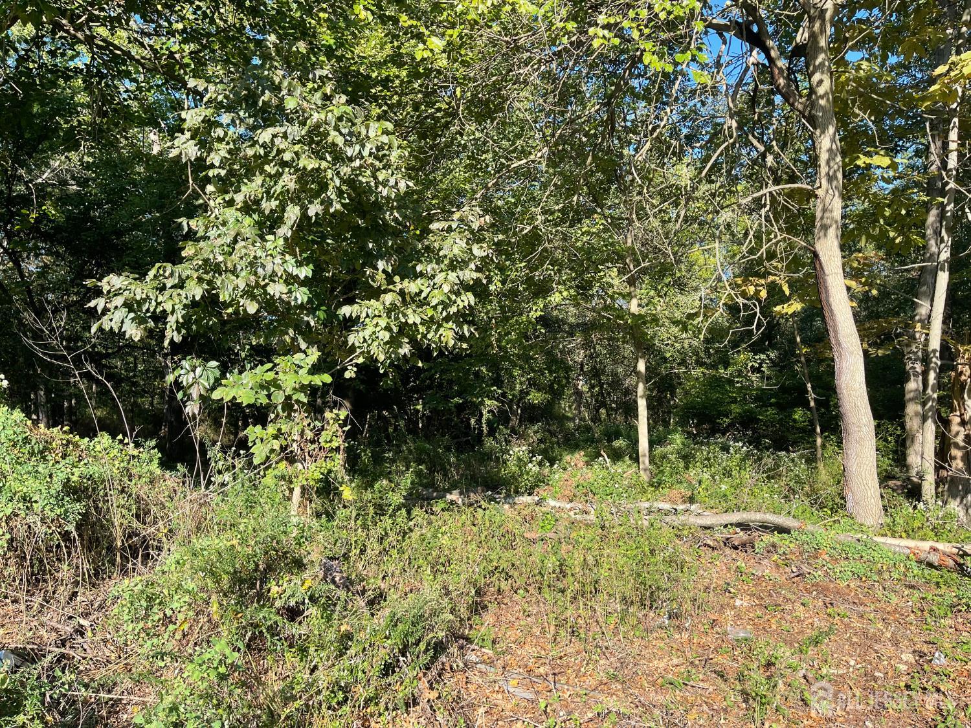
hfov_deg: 69.4
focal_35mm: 25
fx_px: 701
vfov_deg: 54.9
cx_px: 486
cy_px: 364
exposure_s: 1/901
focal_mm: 5.1
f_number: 1.6
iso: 32
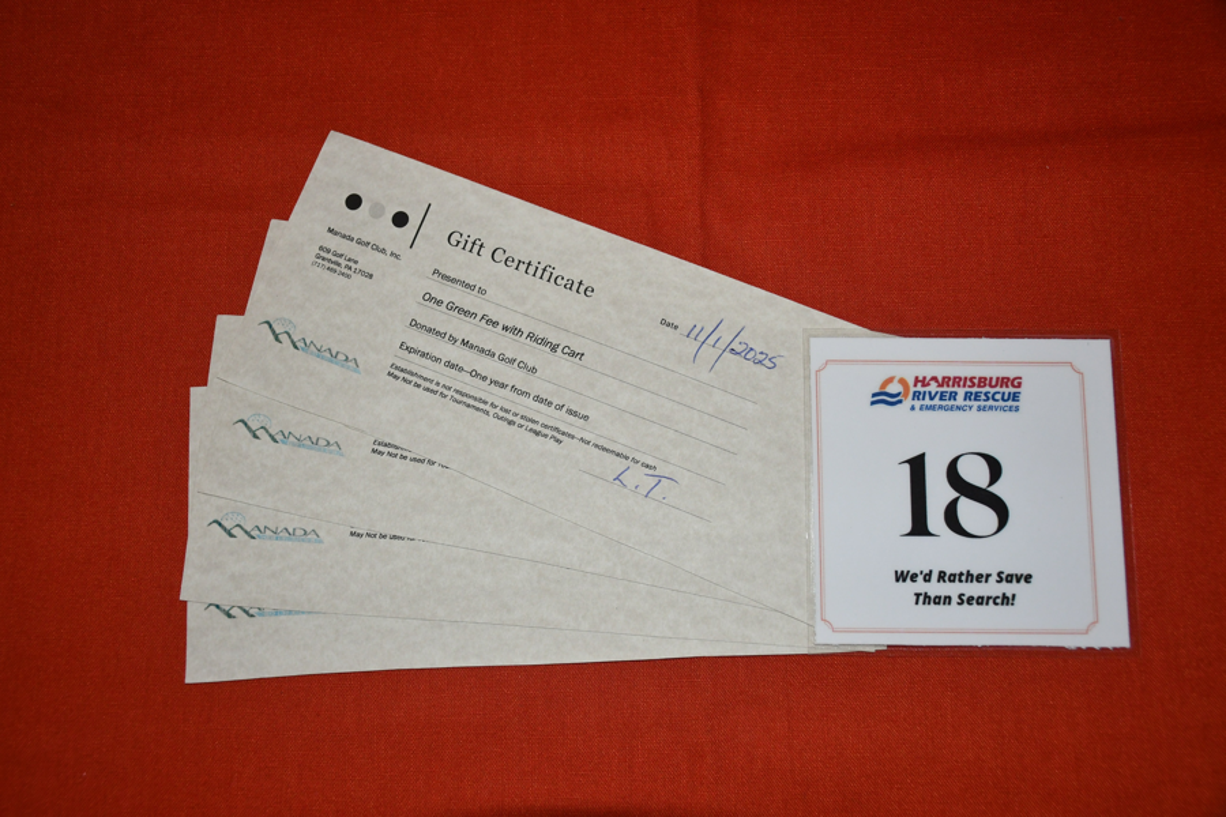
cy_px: 408
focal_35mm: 39
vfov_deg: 34.2
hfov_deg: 49.6
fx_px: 1328
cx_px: 613
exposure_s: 1/60
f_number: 5
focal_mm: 26
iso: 800
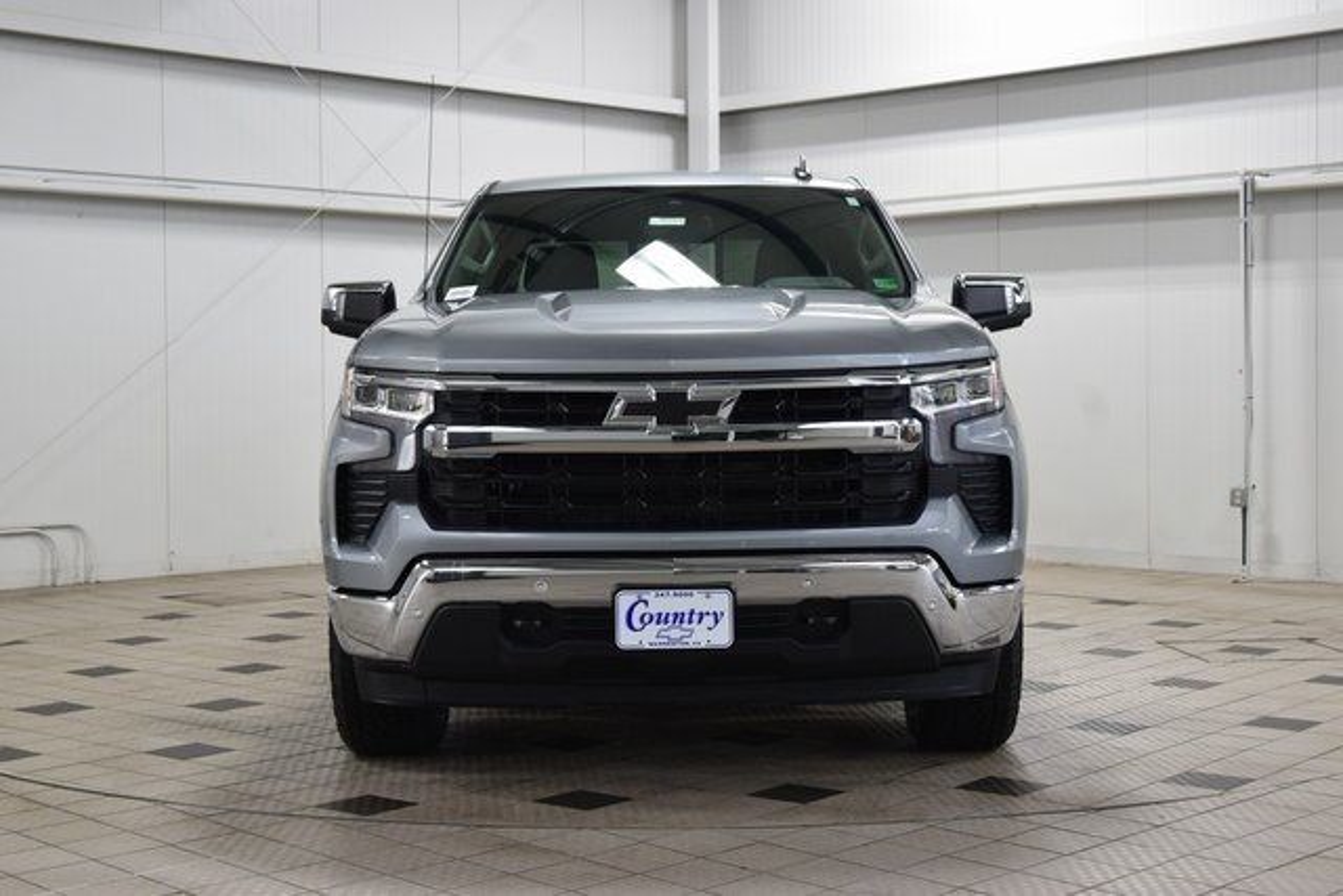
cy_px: 448
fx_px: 2015
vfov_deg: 25.1
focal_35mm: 54
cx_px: 672
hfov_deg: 36.9
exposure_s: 1/60
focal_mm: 36
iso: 1600
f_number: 7.1
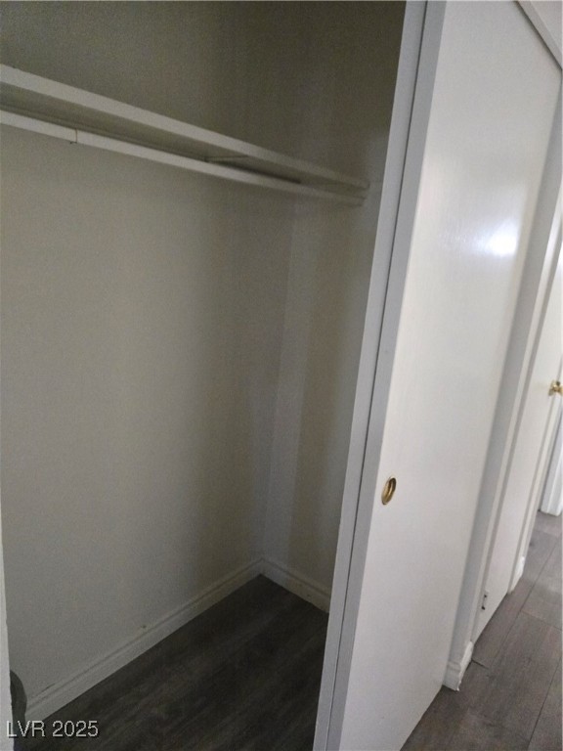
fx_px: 499
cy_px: 376
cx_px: 282
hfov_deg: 58.9
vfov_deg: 73.9
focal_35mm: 23
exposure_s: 1/60
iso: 1250
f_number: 1.8
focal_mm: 5.4
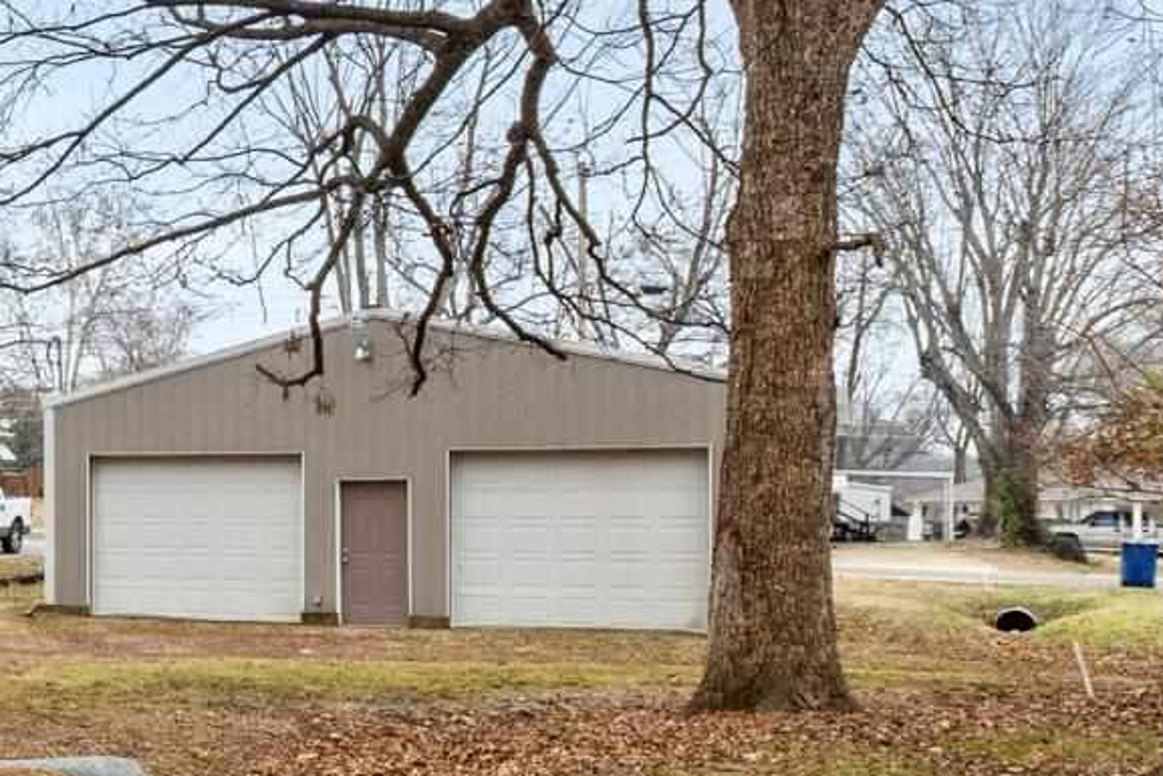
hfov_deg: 24.0
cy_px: 487
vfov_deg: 20.9
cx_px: -611
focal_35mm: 65
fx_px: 2100
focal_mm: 10
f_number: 8
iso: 400
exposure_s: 1/80
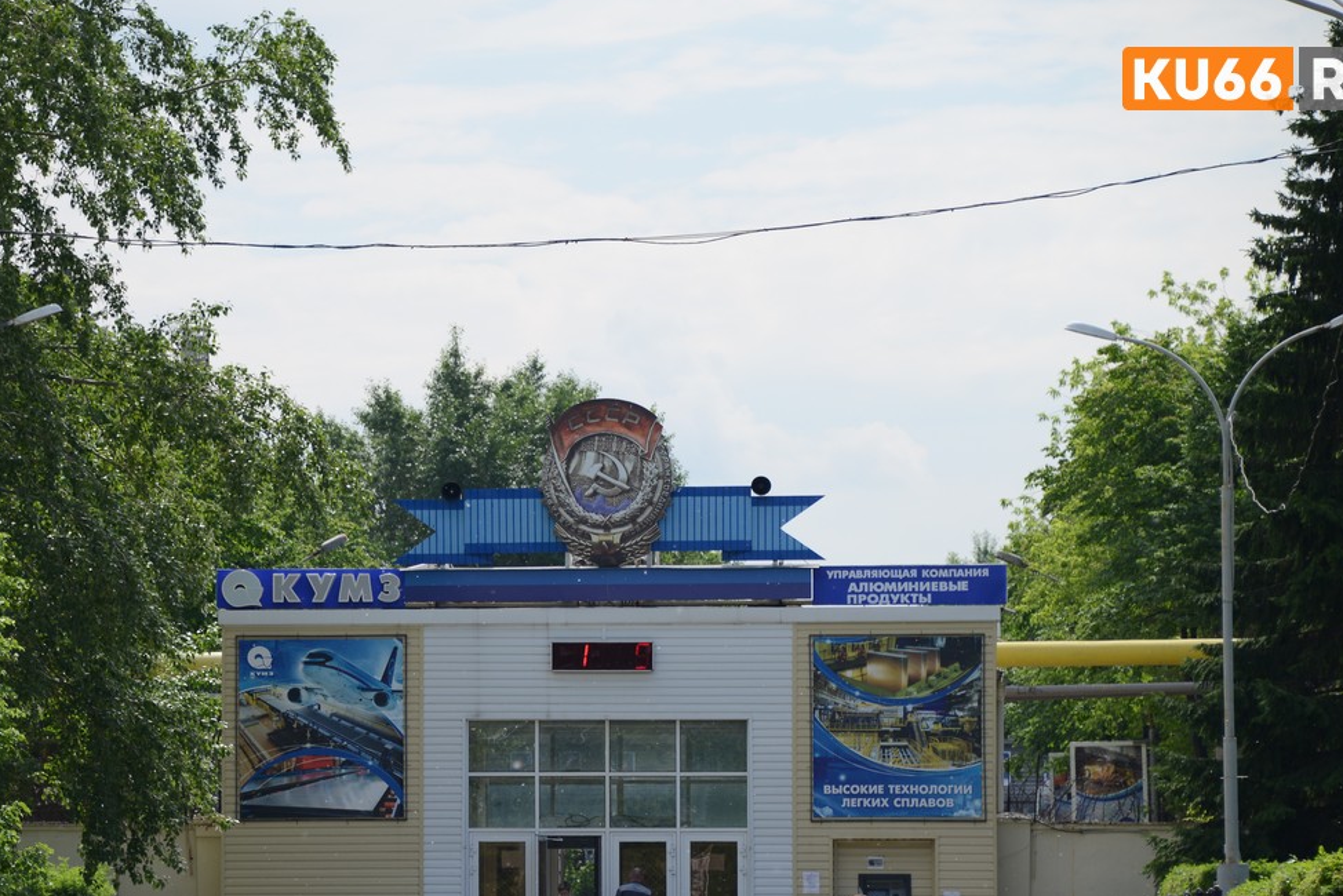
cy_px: 668
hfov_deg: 8.9
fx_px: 8620
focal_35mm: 231
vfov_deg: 5.9
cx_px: 433
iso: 200
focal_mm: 150
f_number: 5.6
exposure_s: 1/800
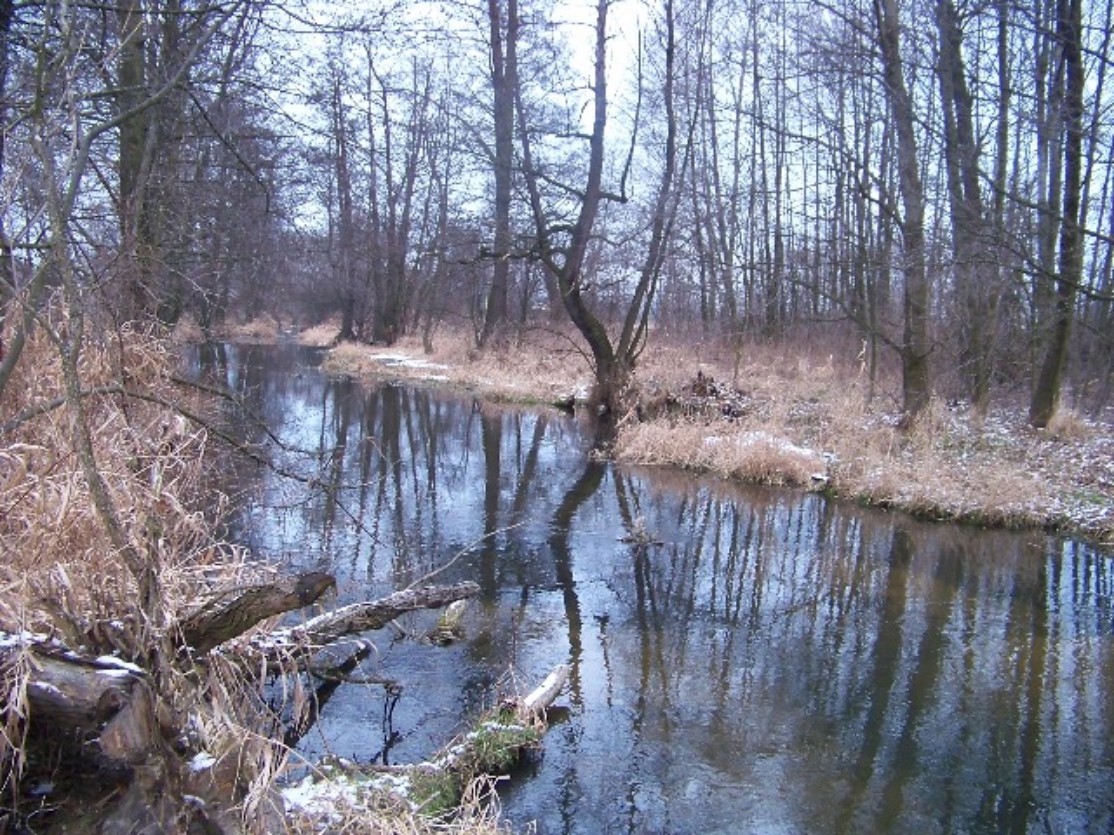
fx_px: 1159
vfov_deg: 39.7
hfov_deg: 51.4
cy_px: 418
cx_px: 557
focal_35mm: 36
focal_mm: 5.85
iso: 200
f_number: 2.8
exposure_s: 1/30
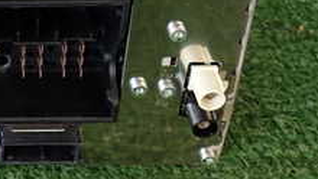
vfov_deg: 13.4
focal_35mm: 89
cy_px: -3
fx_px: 751
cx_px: -71
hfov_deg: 22.0
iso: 125
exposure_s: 1/60
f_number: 2.3
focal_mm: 5.4
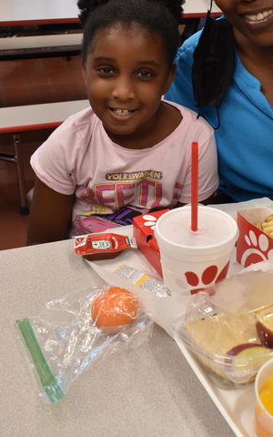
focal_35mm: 51
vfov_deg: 38.3
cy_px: 97
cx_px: 231
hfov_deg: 24.8
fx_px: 607
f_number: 7.1
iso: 250
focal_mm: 20
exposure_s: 1/30
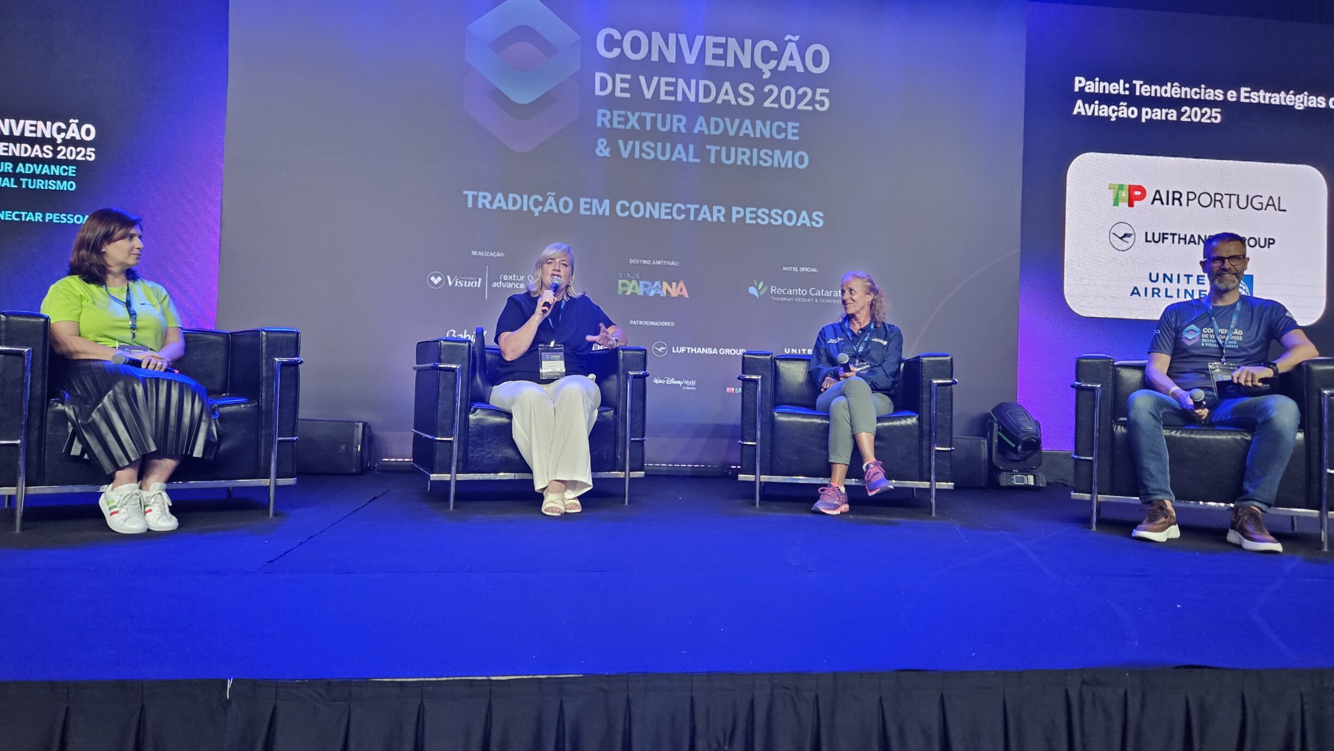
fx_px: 920
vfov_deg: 44.4
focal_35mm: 26
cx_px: 680
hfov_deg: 71.9
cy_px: 365
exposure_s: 1/60
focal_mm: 5.4
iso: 250
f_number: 1.8
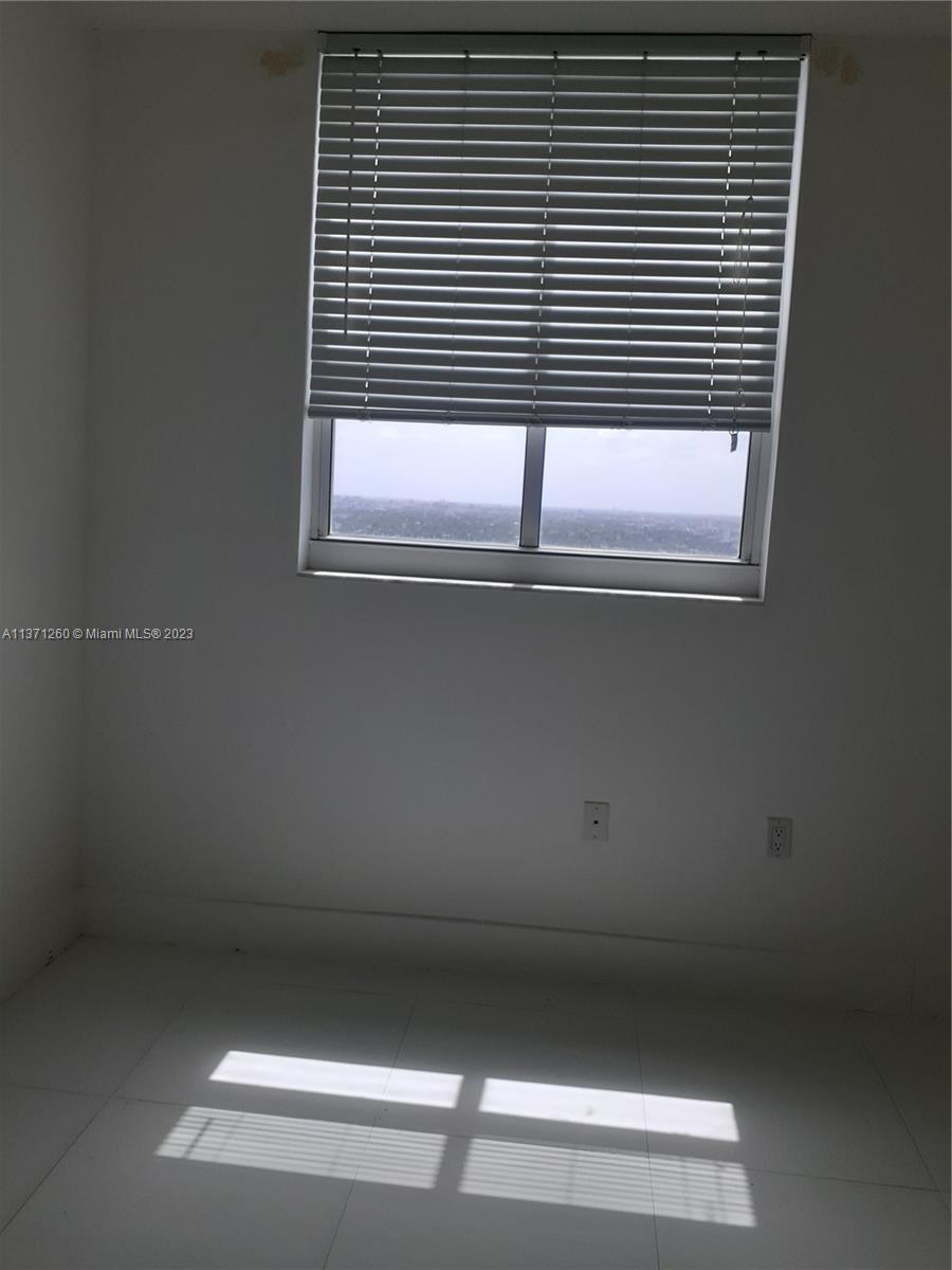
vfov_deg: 65.3
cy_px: 635
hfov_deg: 51.4
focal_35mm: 27
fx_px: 990
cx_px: 476
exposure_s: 1/696
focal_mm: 3.6
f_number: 1.9
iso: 40
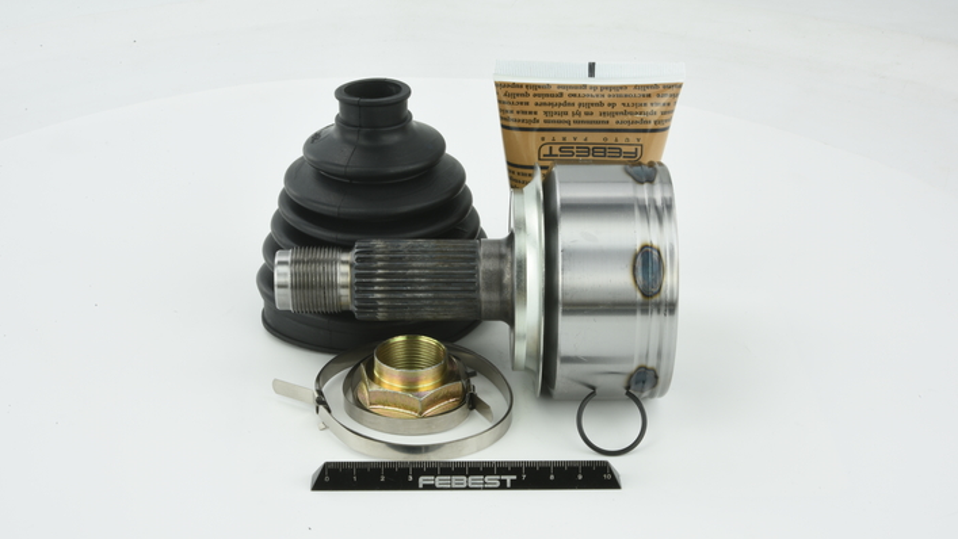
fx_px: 1626
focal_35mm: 64
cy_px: 279
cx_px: 473
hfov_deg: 32.8
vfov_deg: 18.8
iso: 64
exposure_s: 1/2
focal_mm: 60
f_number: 32
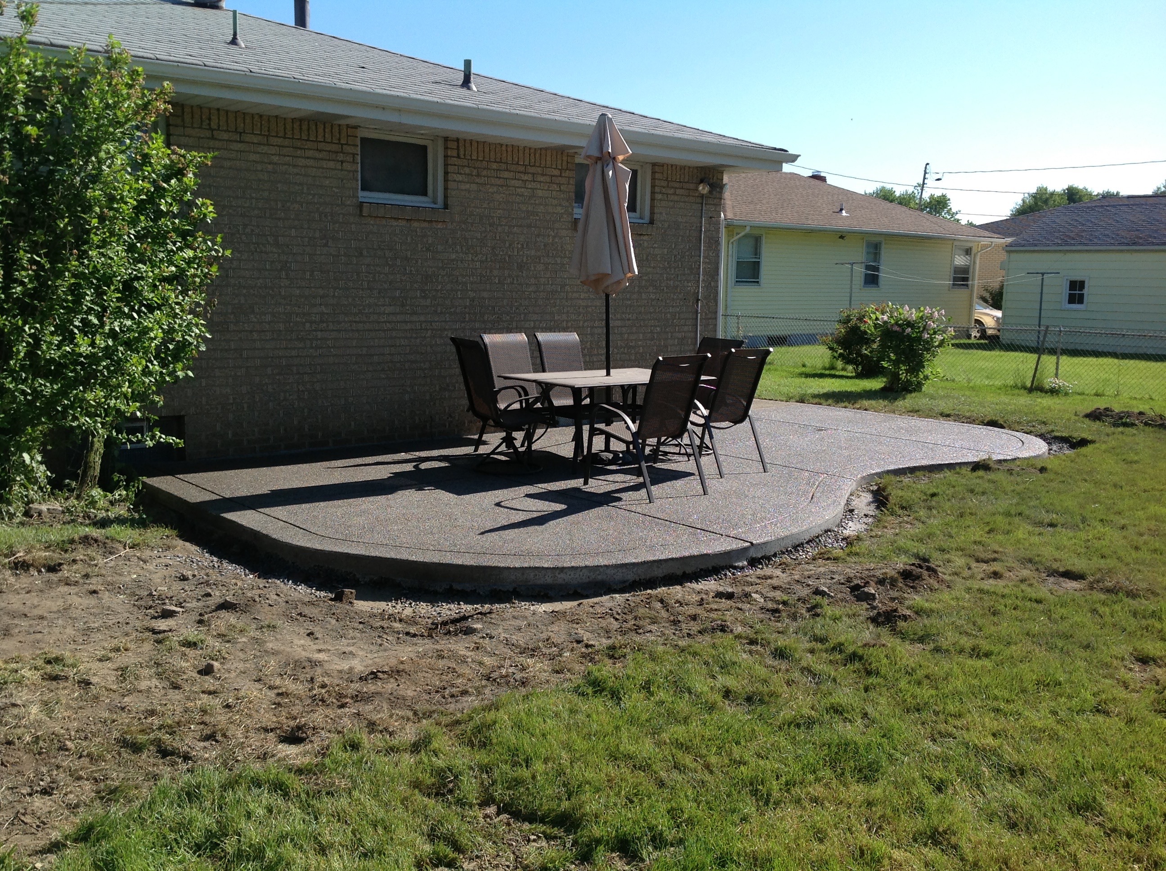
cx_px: 583
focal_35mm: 35
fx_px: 1177
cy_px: 436
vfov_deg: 40.6
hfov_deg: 52.7
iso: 50
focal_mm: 4.28
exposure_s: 1/1163
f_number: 2.4
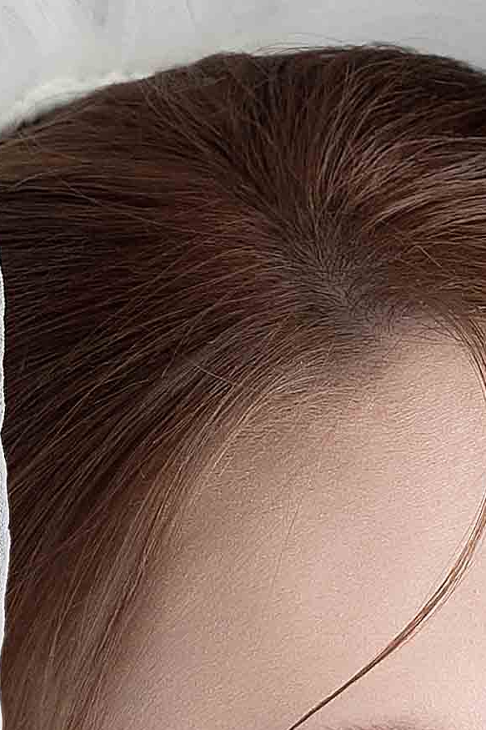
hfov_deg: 2.5
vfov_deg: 3.7
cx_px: 919
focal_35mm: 546
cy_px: 1464
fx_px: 11060
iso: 500
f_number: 3.2
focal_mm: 70
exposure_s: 1/125
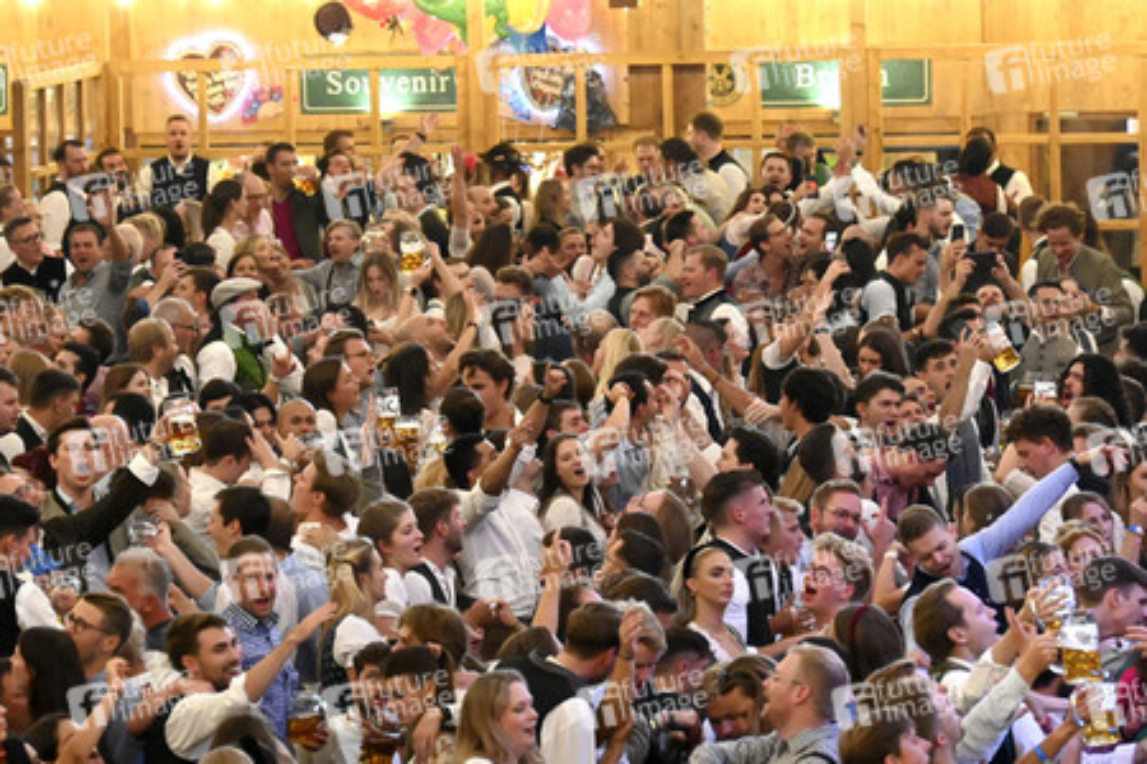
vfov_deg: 5.4
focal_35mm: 255
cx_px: 574
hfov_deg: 8.1
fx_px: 8124
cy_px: 382
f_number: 6.3
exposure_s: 1/160
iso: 12800
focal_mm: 170
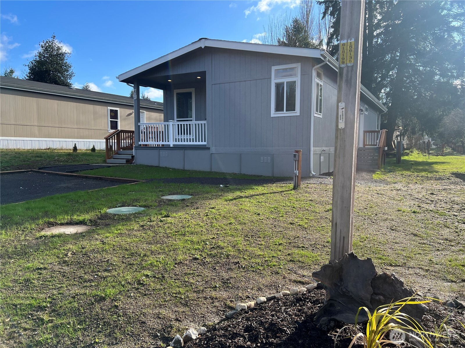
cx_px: 232
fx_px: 349
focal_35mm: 26
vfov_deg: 53.1
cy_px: 174
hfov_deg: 67.3
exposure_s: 1/1344
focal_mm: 5.7
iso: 50
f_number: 1.5
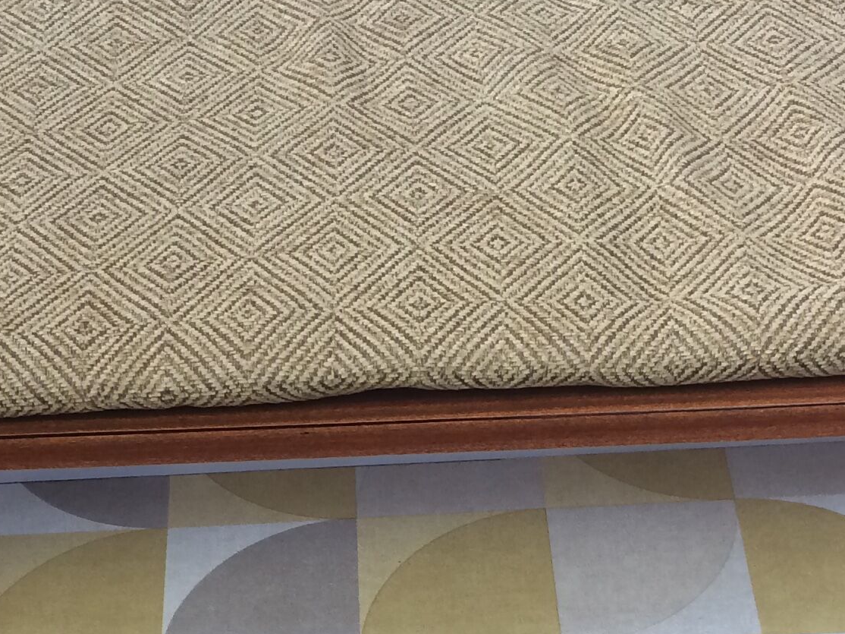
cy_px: 679
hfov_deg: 23.0
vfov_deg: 16.9
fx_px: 2074
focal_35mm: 85
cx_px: 404
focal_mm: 4.15
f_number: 2.2
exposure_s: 1/33
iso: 40
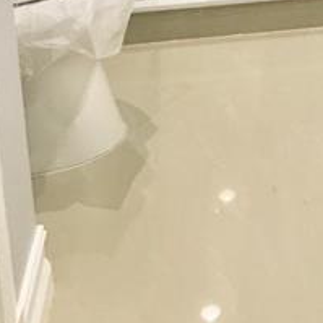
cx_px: 433
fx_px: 1045
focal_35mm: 99
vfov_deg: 15.2
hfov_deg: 16.5
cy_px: -256
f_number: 2.2
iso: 40
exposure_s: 1/30
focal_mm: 4.15
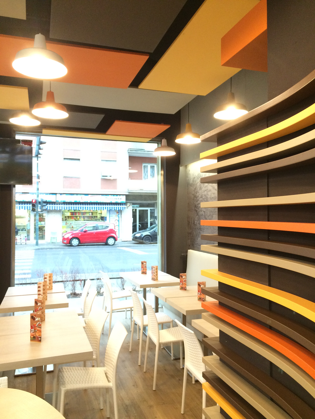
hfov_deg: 48.2
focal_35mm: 29
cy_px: 210
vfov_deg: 61.7
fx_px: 352
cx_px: 158
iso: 250
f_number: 2.2
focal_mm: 4.15
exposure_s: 1/33
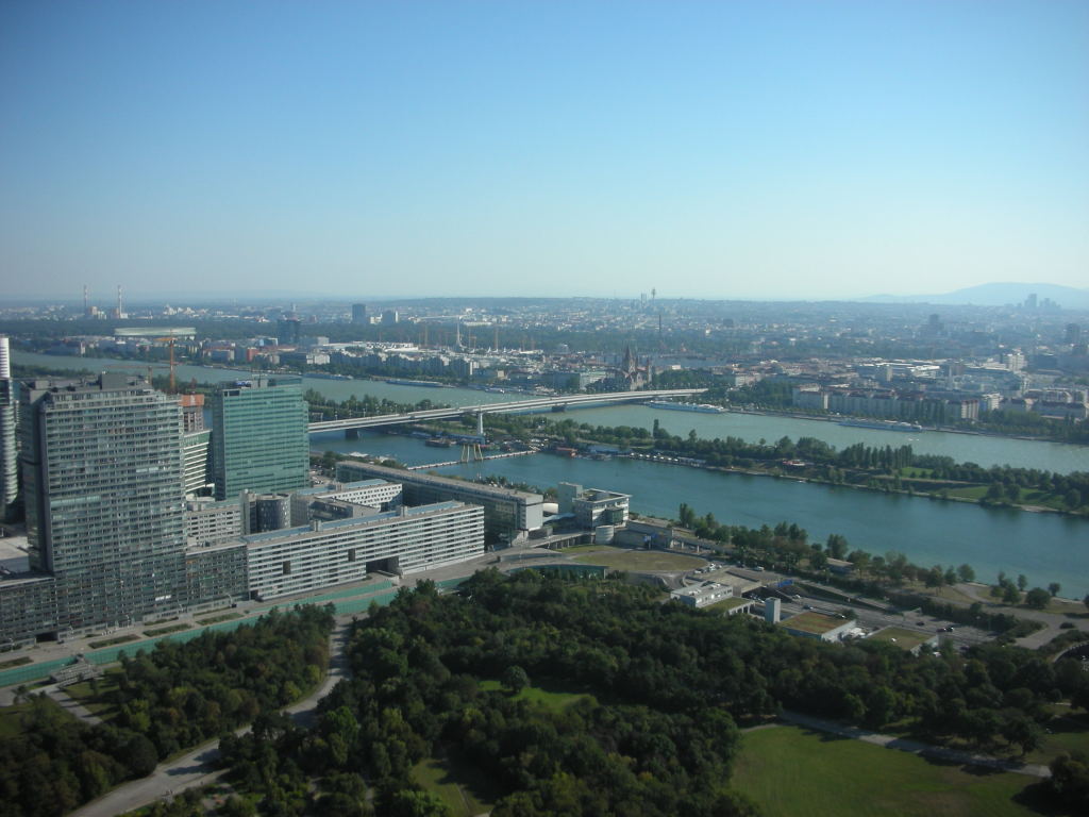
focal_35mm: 35
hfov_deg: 52.6
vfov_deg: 40.7
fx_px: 1101
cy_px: 408
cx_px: 544
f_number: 8.5
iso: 50
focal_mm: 5.8
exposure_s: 1/106
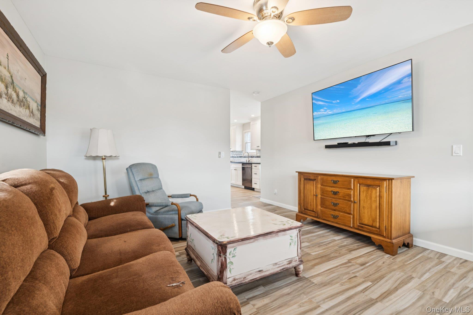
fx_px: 210
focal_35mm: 16
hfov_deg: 96.7
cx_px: 236
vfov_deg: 73.7
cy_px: 158
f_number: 8
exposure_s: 1/4
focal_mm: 16
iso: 160
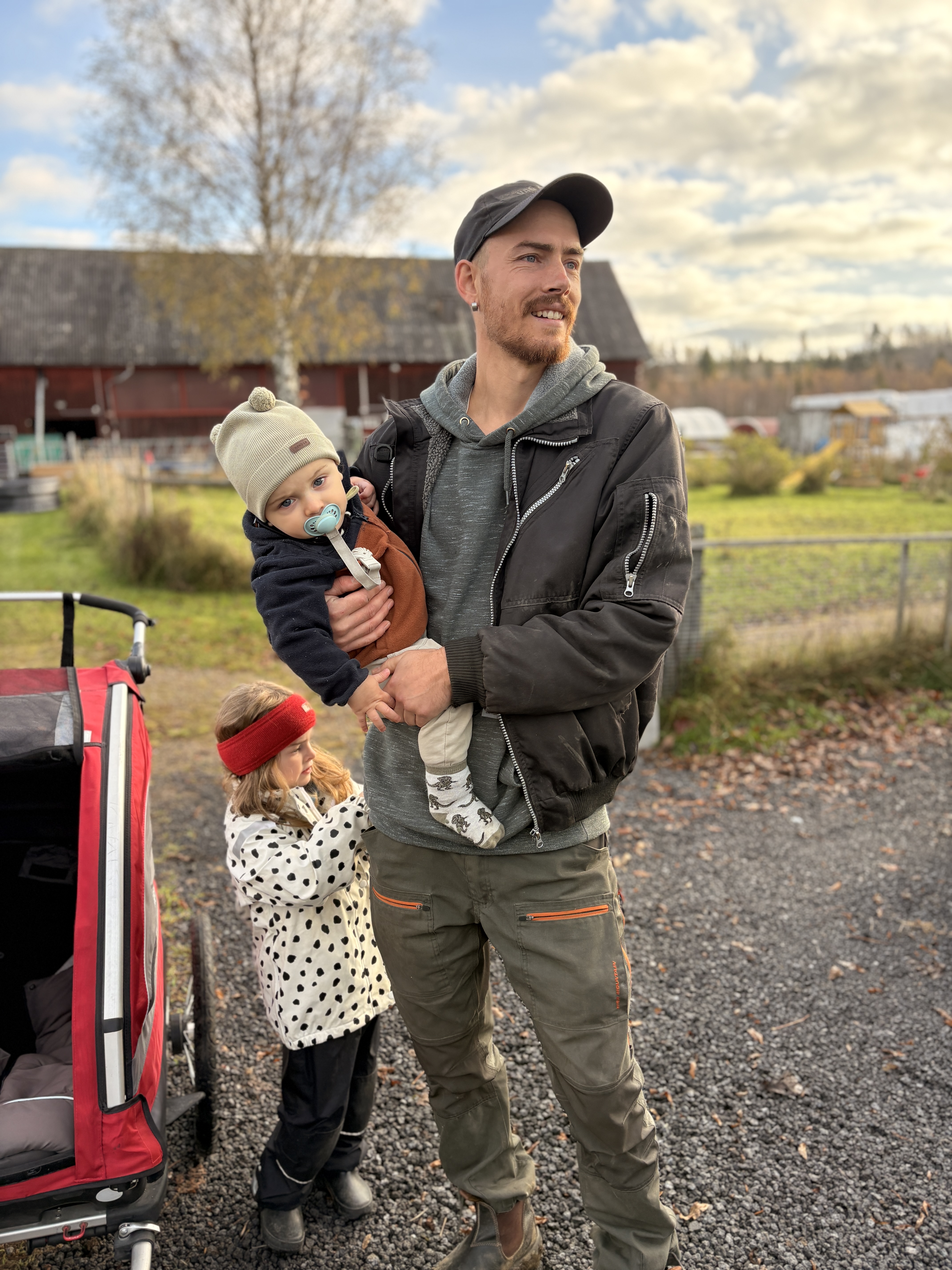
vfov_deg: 67.3
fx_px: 953
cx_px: 476
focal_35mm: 26
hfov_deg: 53.1
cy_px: 635
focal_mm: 5.96
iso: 64
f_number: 1.6
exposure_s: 1/612
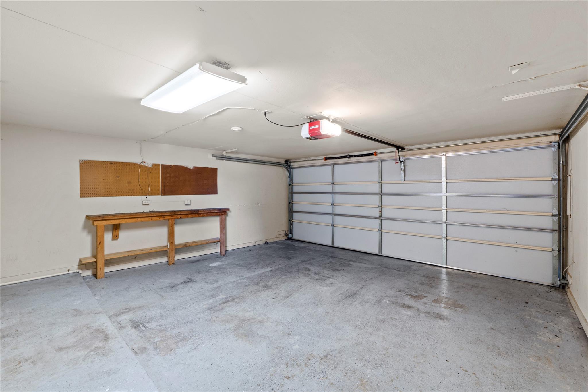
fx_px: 245
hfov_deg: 100.4
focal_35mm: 15
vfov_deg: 77.3
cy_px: 196
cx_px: 294
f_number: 11
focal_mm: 10
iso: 250
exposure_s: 6
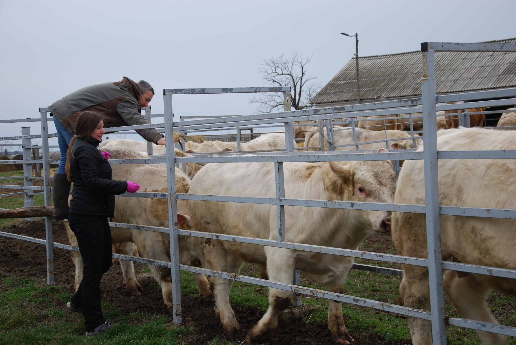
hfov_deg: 31.9
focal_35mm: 63
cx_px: 258
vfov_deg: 21.6
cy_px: 172
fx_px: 904
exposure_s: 1/125
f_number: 5.6
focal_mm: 42
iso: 100
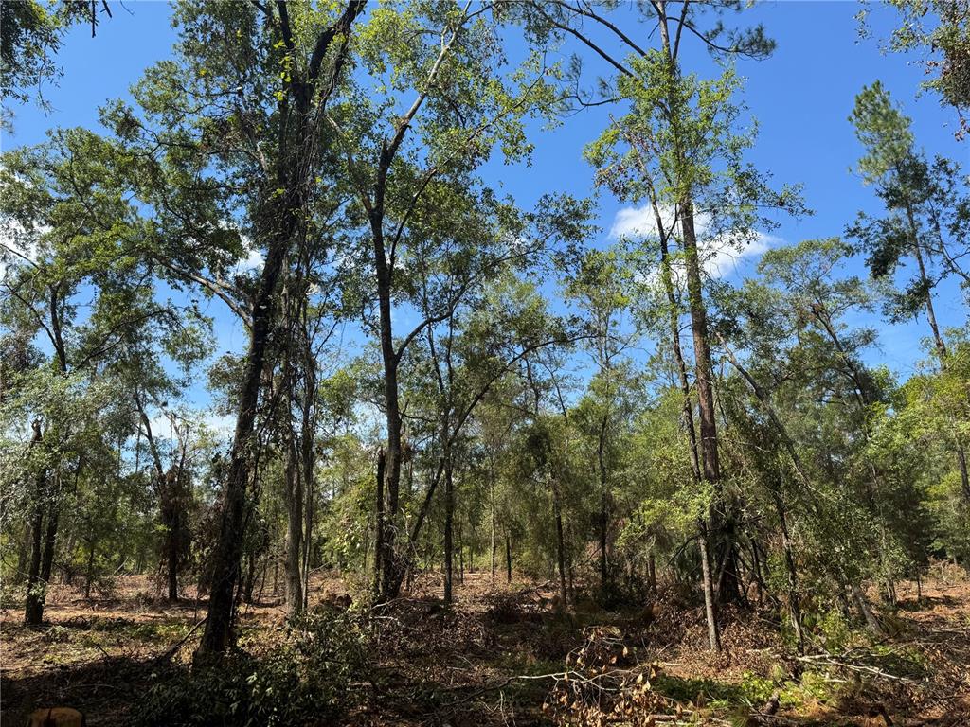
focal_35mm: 24
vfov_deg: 56.8
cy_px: 364
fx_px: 673
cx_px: 485
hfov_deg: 71.6
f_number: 1.78
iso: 80
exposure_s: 1/2506
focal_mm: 6.76
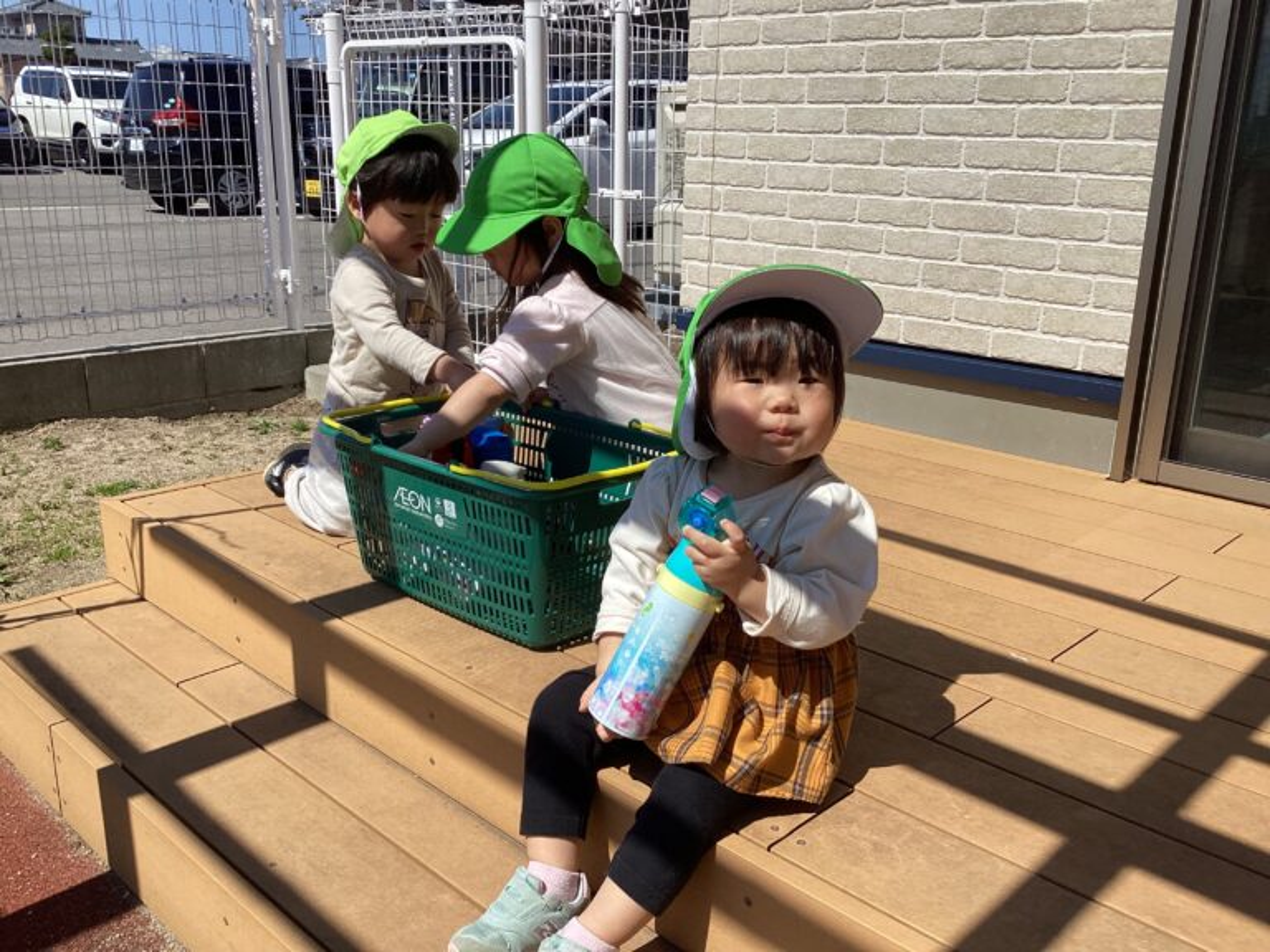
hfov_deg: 58.4
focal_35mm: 31
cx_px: 635
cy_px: 476
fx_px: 1137
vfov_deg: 45.4
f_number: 2.4
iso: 25
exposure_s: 1/1894
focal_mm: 3.3
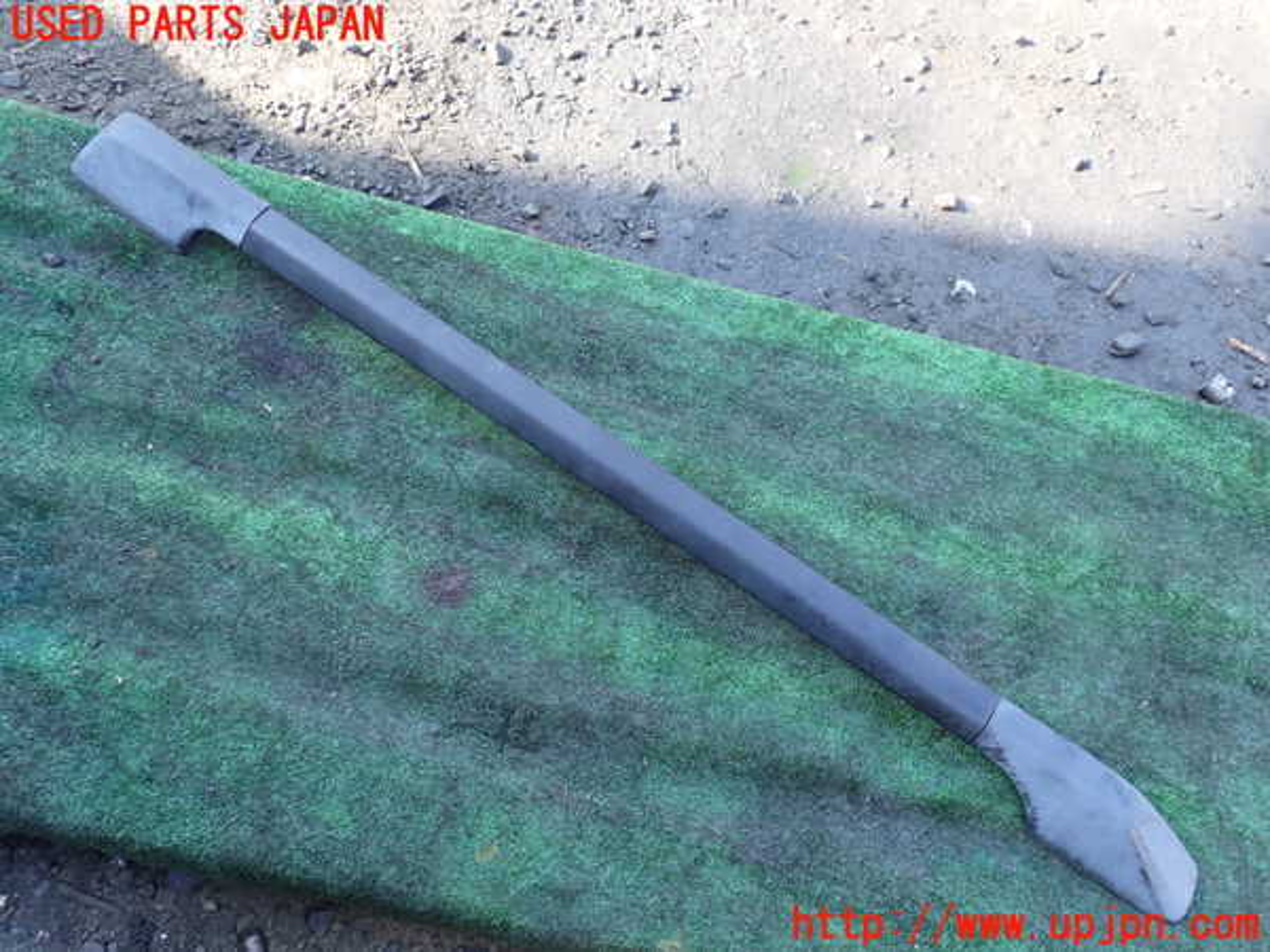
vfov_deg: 46.8
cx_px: 635
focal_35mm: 30
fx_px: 1101
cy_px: 476
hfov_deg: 60.0
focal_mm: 5.4
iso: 100
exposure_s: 1/60
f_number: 3.2
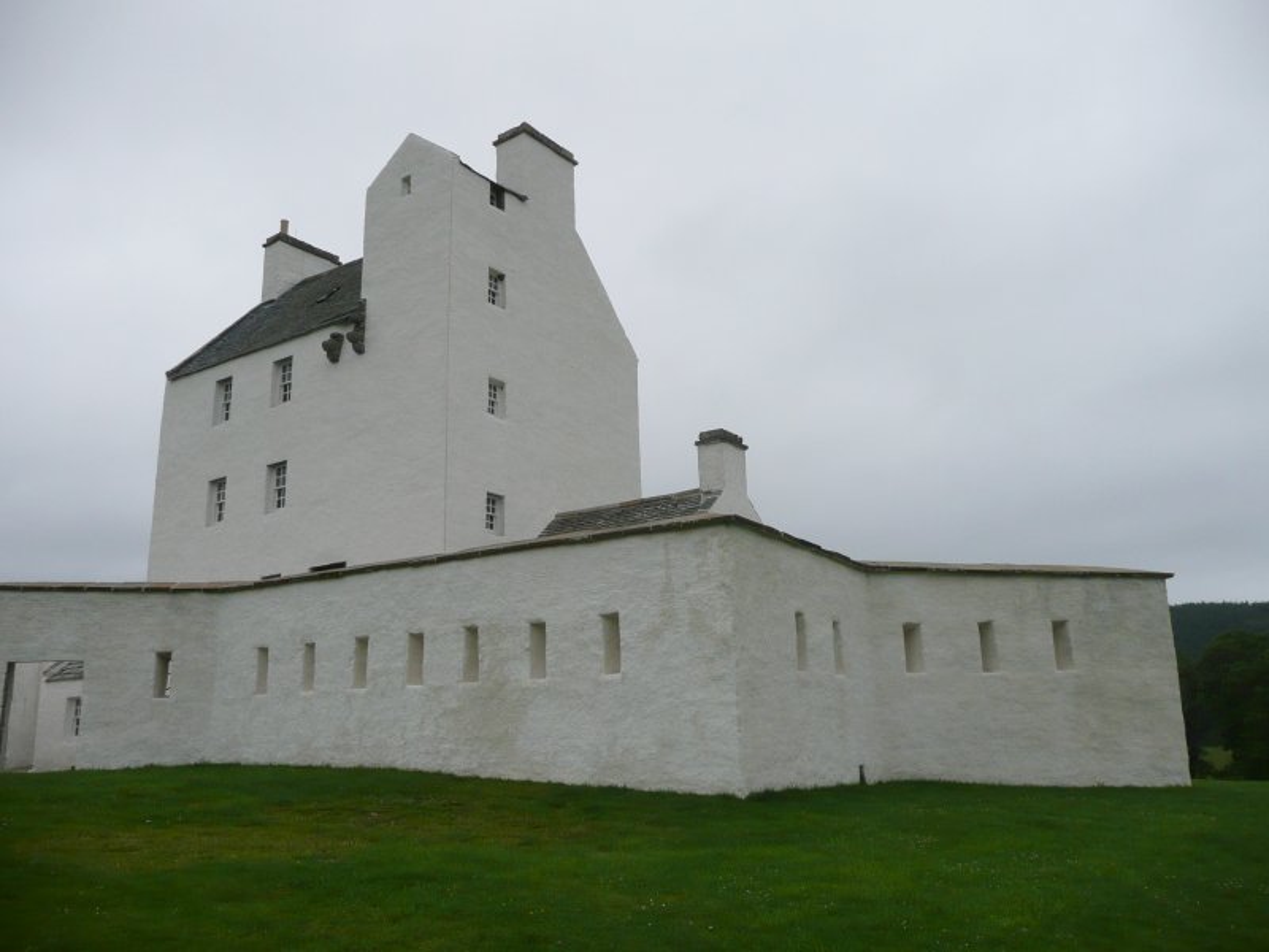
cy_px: 476
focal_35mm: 28
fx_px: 1026
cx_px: 634
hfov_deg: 63.4
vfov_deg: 49.7
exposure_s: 1/400
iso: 100
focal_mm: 4.6
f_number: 3.3
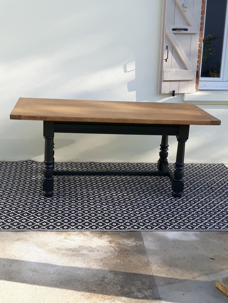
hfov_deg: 51.4
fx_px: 237
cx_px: 114
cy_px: 152
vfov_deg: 65.3
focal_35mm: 27
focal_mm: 3.71
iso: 40
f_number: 1.7
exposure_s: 1/389
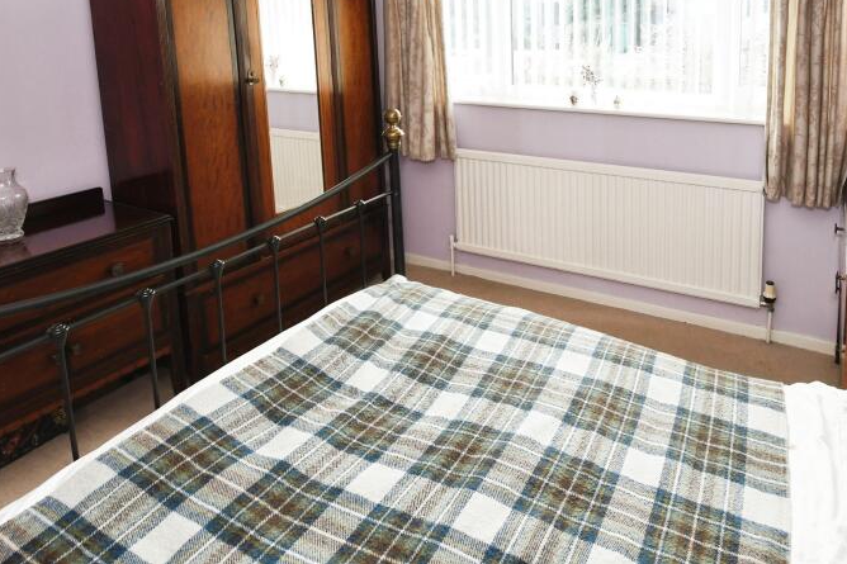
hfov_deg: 75.0
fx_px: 541
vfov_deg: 52.4
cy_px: 132
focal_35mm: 23
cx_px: 522
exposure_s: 1/80
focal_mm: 10
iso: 800
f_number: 7.1
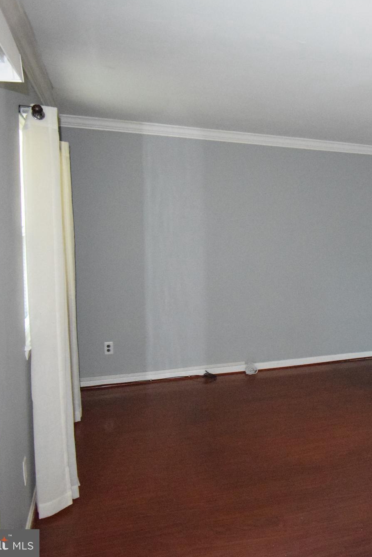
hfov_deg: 36.9
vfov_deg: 58.7
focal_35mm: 32
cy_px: 277
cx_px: 372
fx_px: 496
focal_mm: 14
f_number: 5.6
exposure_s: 1/200
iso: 10000
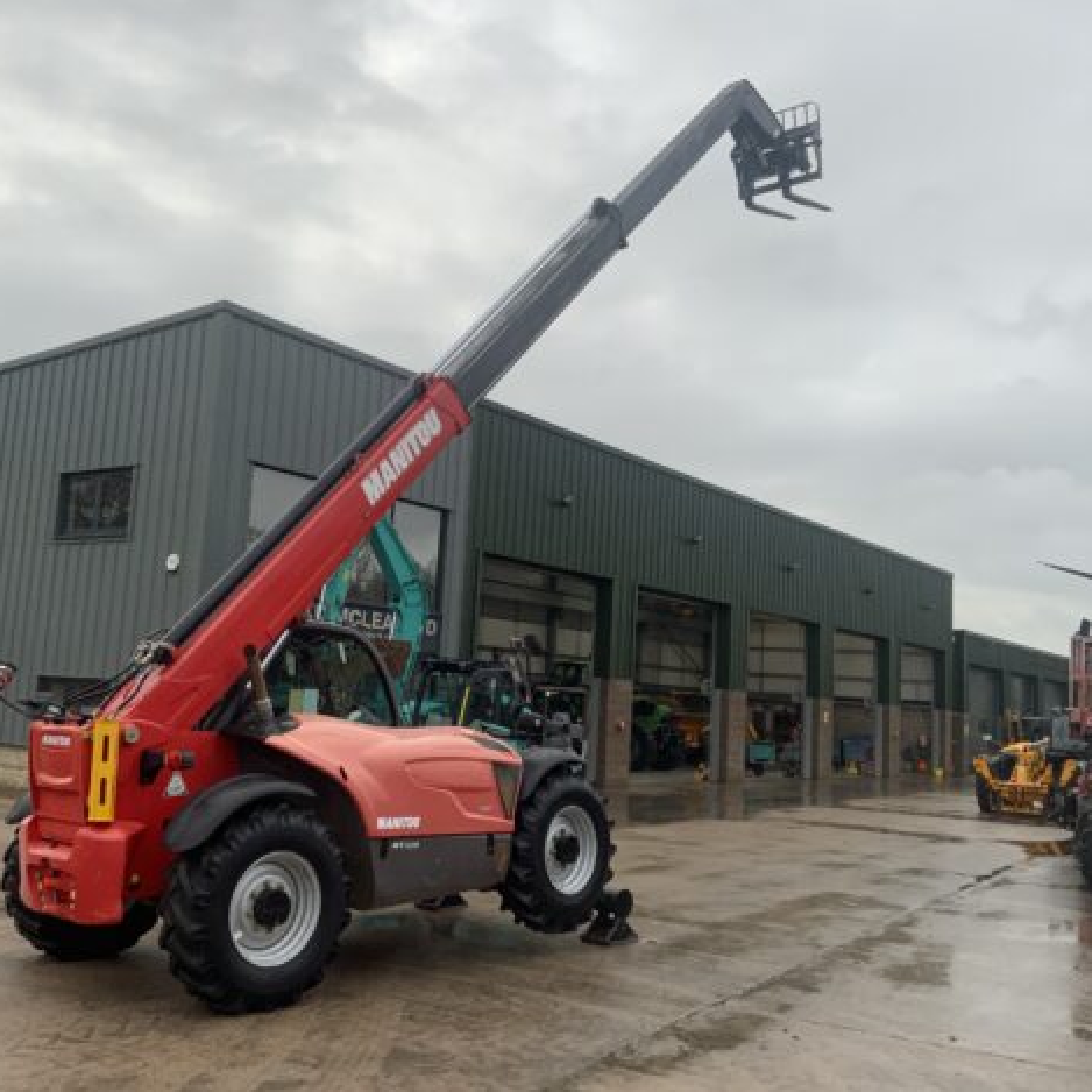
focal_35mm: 35
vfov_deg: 47.2
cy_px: 536
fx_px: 1249
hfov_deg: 47.2
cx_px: 508
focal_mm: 3
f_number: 1.8
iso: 16
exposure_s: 1/265
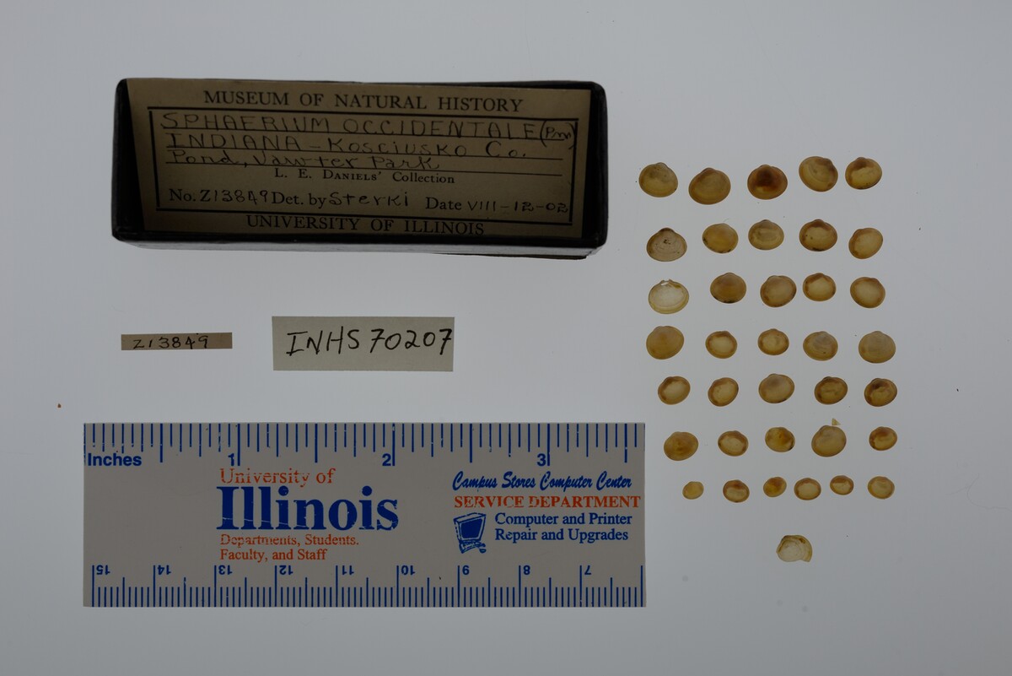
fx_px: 1687
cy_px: 338
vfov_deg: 22.6
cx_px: 506
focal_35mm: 60
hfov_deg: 33.4
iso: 100
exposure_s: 1/200
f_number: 10
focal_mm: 60
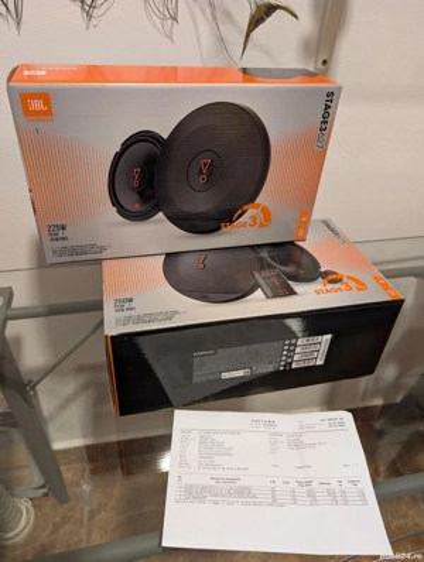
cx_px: 212
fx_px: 391
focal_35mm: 24
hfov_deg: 57.0
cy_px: 281
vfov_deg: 71.5
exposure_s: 1/25
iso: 199
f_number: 1.68
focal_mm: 6.9
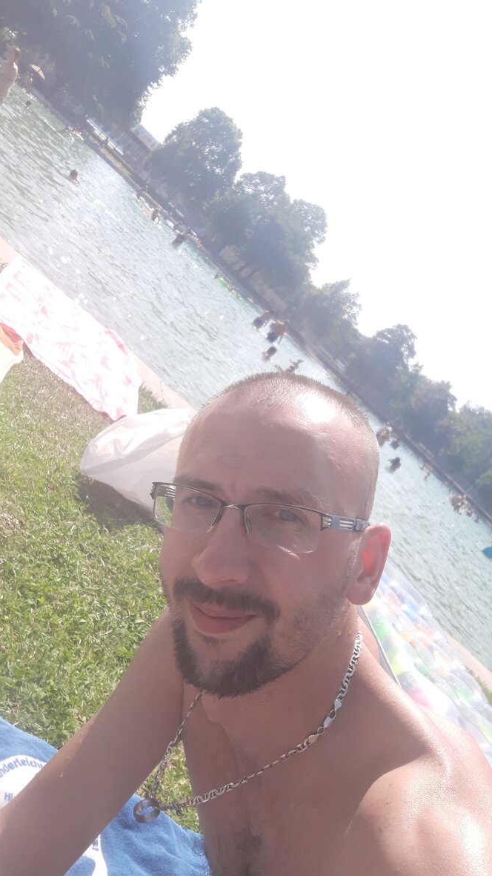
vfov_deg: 62.6
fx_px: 719
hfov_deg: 37.7
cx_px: 266
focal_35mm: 31
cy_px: 439
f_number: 1.9
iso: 40
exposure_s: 1/737
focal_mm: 3.34
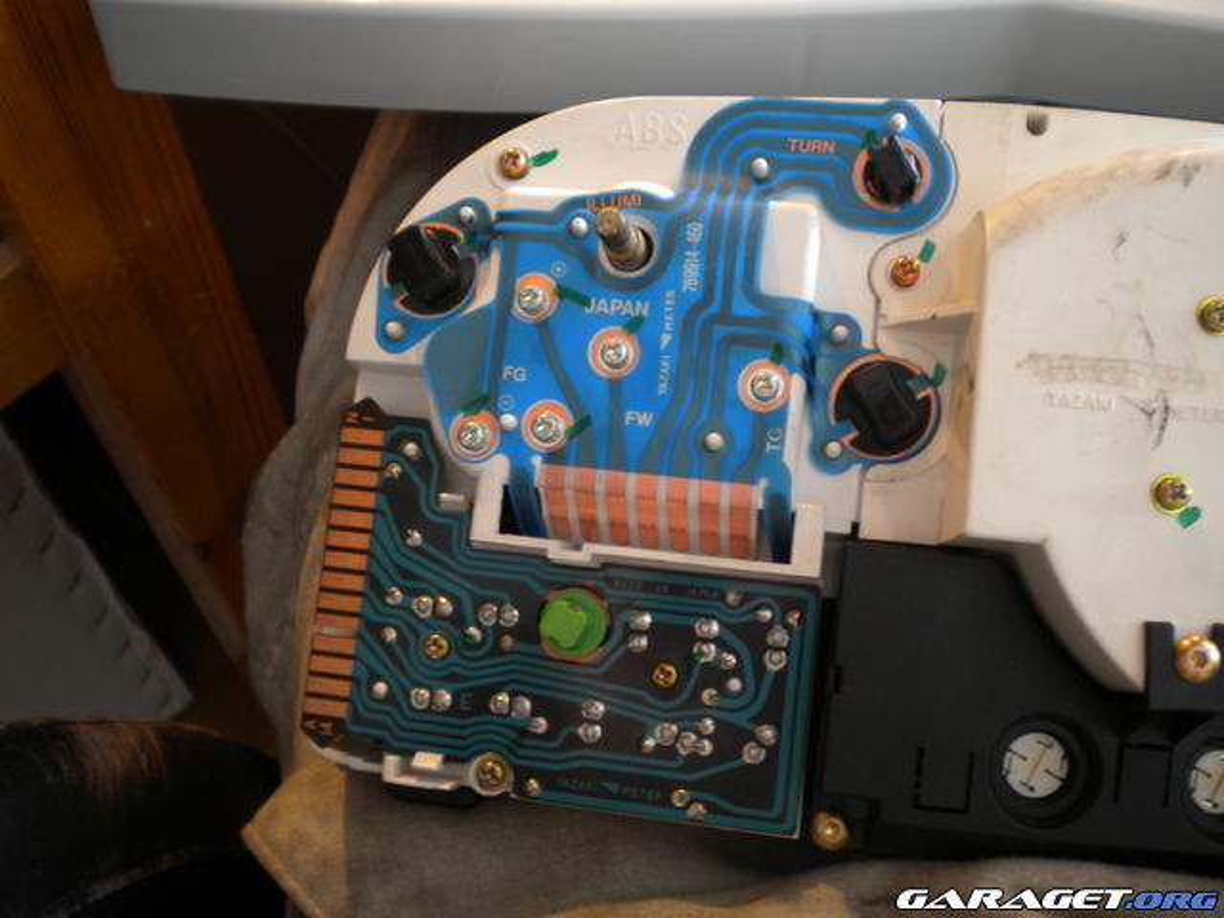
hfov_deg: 52.6
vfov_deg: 40.7
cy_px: 459
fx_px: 1238
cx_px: 612
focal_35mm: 35
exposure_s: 1
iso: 80
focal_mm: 6.3
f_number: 3.1
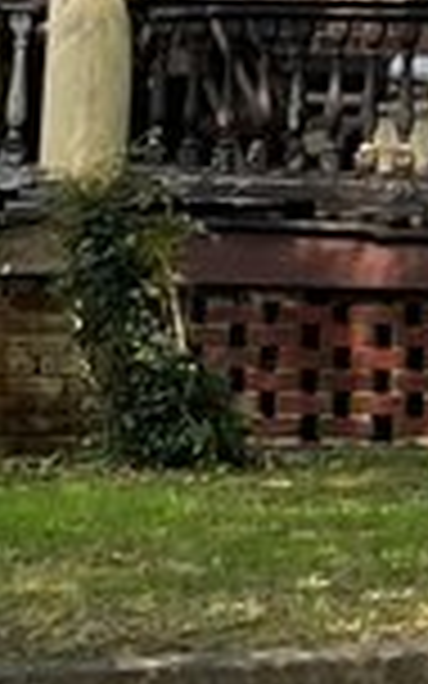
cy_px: -380
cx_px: 1403
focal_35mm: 206
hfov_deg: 5.8
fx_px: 3845
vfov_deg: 9.8
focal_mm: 4.2
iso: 32
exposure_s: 1/584
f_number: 1.6
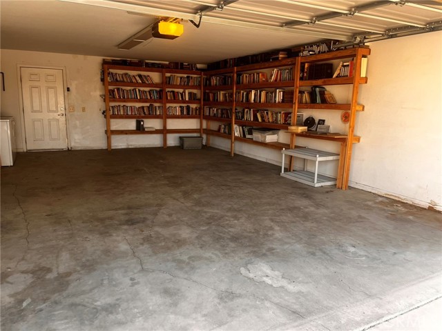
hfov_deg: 67.3
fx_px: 332
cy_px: 166
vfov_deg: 53.1
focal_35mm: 26
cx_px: 221
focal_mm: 5.1
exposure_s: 1/121
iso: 50
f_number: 1.6
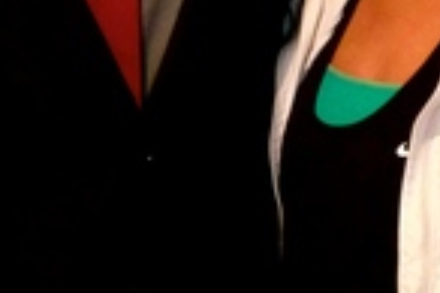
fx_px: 1380
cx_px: 268
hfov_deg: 18.1
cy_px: 24
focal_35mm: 113
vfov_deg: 12.0
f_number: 2.4
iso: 500
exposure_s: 1/15
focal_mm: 4.12
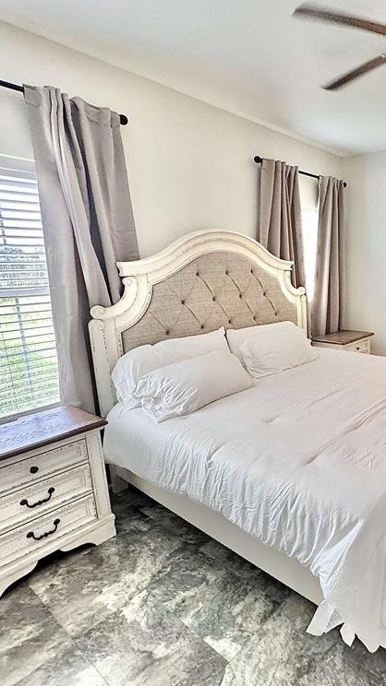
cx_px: 339
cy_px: 337
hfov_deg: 48.6
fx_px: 382
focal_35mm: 21
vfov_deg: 83.9
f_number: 2.2
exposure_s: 1/120
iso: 320
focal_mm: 2.22
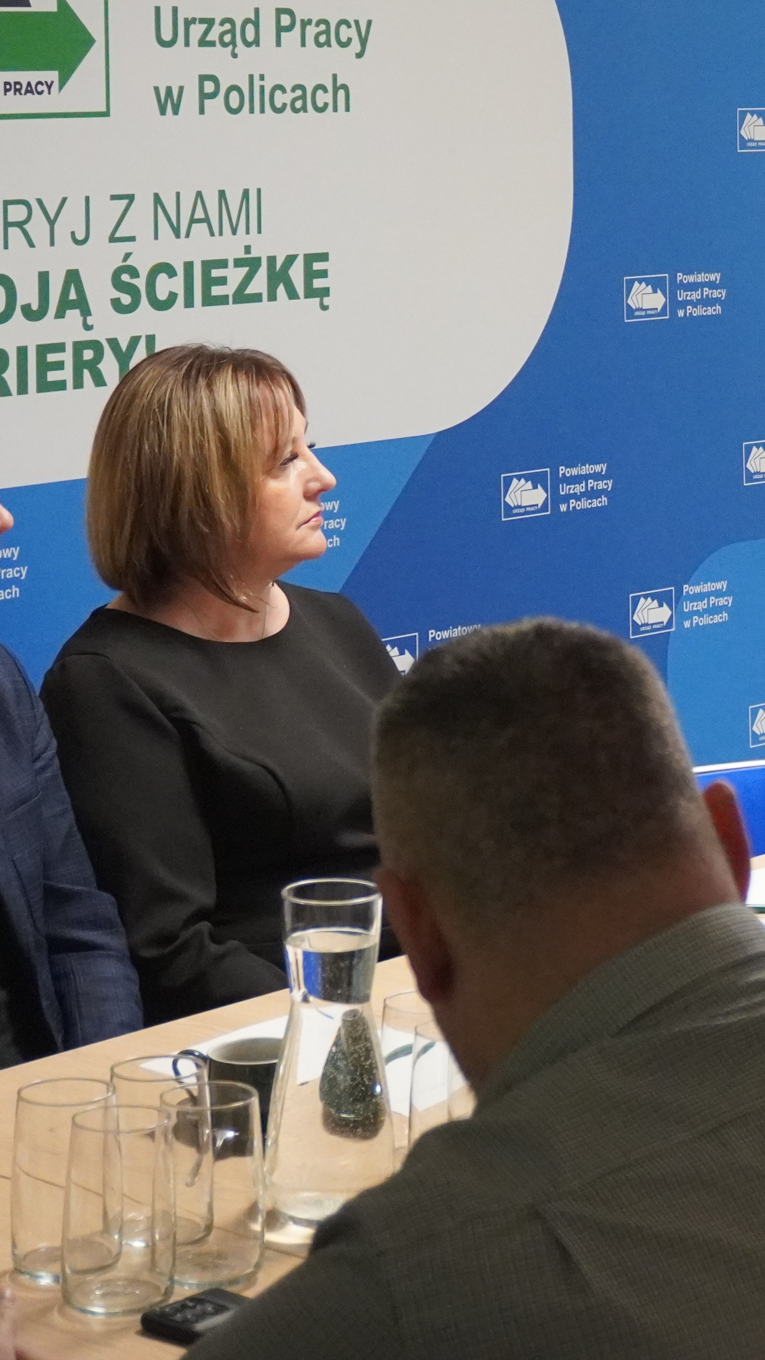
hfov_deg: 11.7
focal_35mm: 101
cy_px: 453
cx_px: 976
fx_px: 3642
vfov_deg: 21.1
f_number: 5
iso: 3200
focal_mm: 30
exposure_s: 1/160
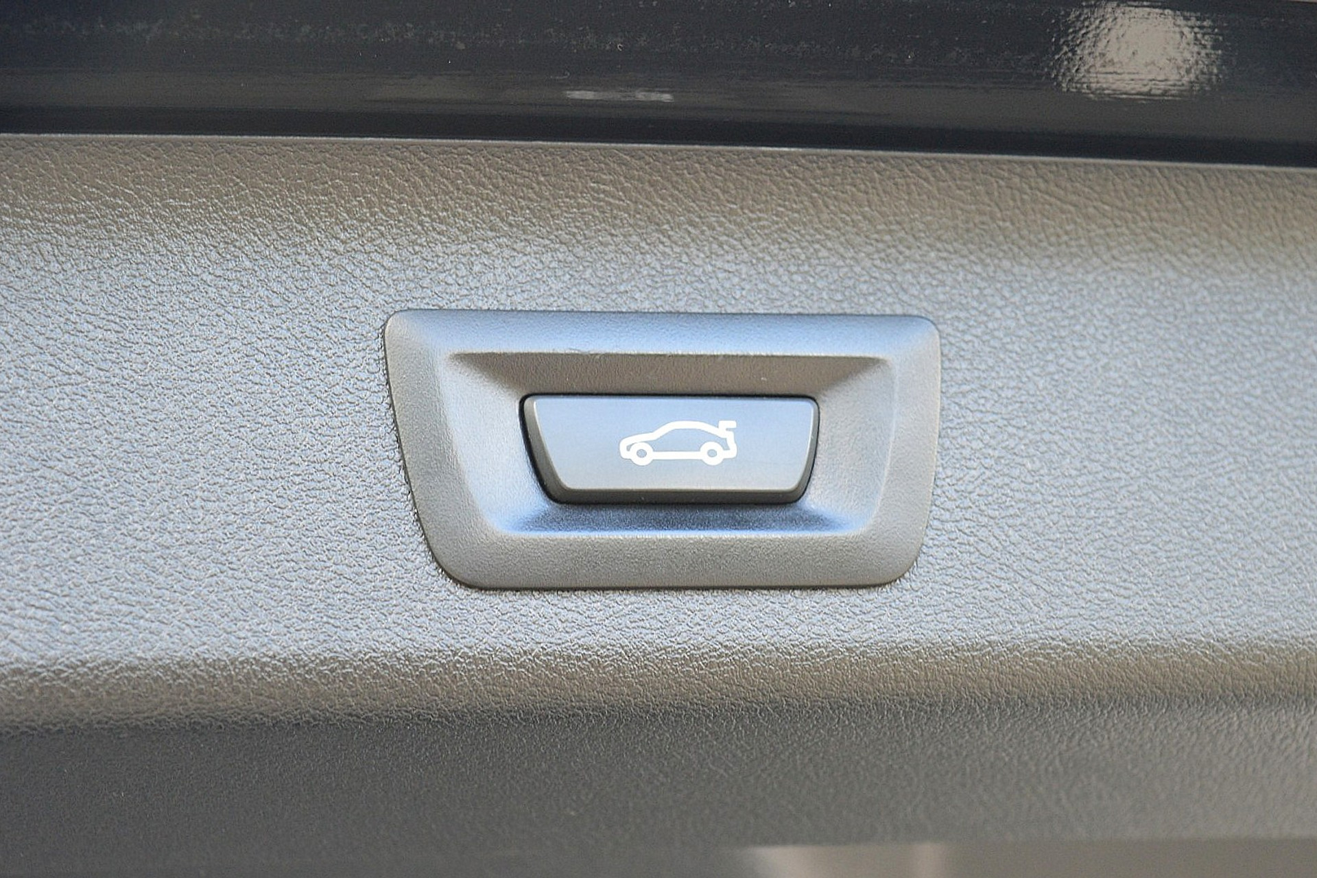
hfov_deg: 27.0
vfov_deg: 18.2
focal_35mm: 75
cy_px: 439
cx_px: 658
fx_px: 2744
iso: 800
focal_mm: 50
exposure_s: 1/60
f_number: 6.3
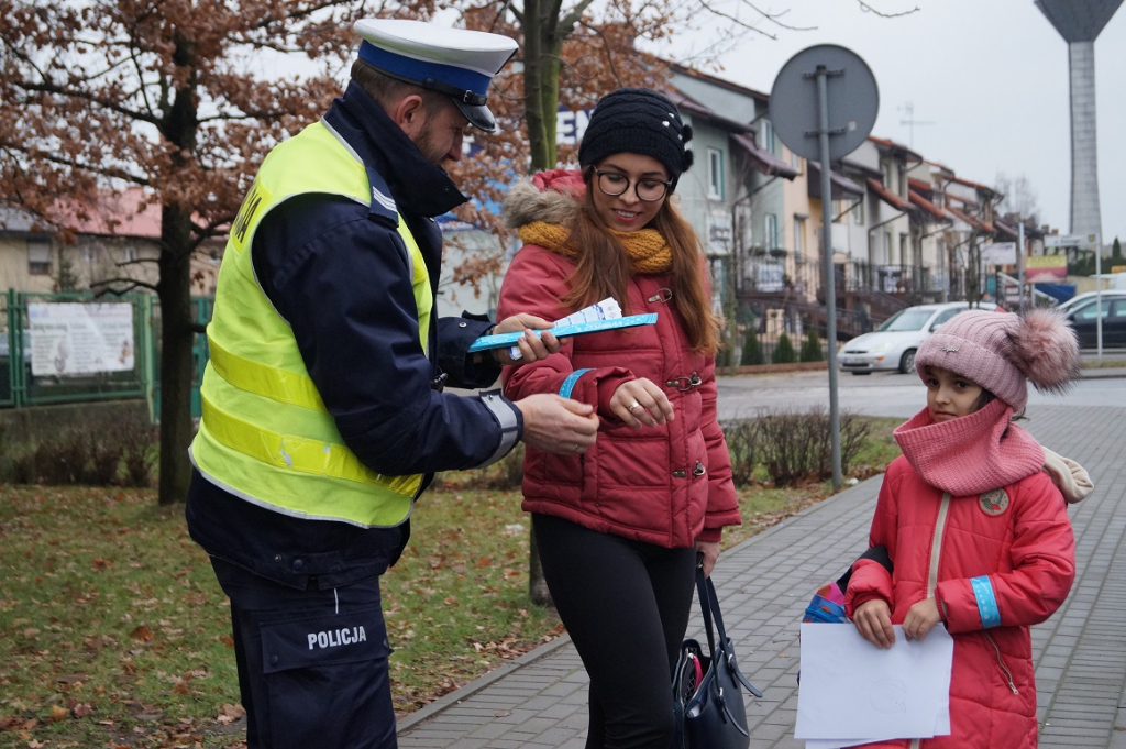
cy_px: 374
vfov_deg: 25.7
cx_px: 563
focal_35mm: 52
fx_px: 1641
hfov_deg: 37.9
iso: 800
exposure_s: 1/160
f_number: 5
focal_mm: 35
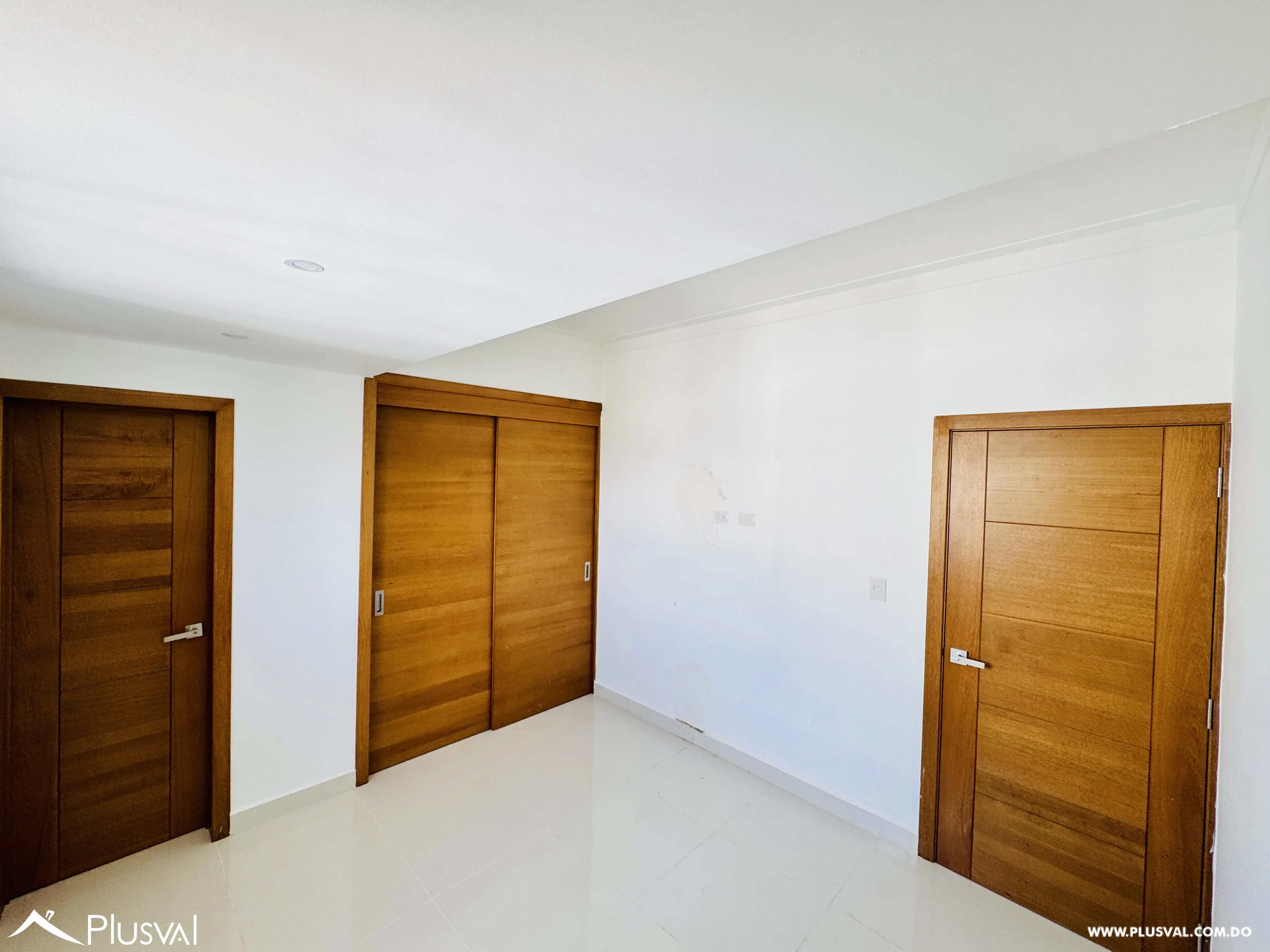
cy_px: 476
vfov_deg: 85.7
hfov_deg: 102.1
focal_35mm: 14
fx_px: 514
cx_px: 635
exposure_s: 1/164
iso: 40
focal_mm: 2.22
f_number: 2.2
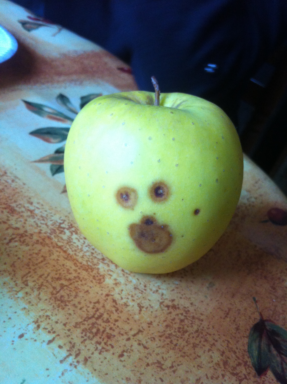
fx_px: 388
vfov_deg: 52.7
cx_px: 144
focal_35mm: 35
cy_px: 192
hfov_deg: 40.6
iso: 250
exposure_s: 1/15
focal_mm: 3.85
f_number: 2.8
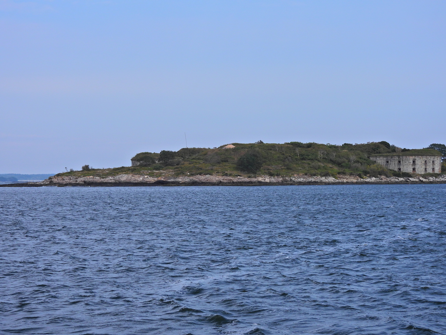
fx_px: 1031
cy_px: 168
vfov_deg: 18.4
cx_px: 223
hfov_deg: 24.4
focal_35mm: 80
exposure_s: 1/1600
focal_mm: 14.3
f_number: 3.5
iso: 100
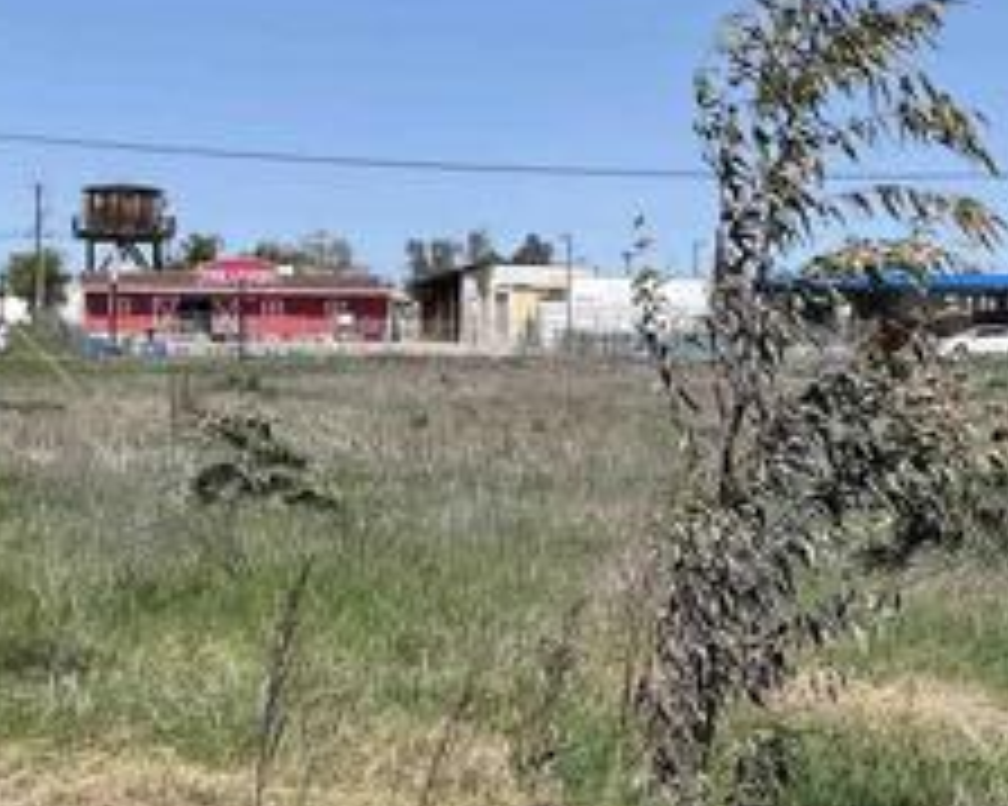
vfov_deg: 18.9
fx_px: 2415
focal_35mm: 81
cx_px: 585
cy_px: 446
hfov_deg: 23.5
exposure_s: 1/2141
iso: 16
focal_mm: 3
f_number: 1.8
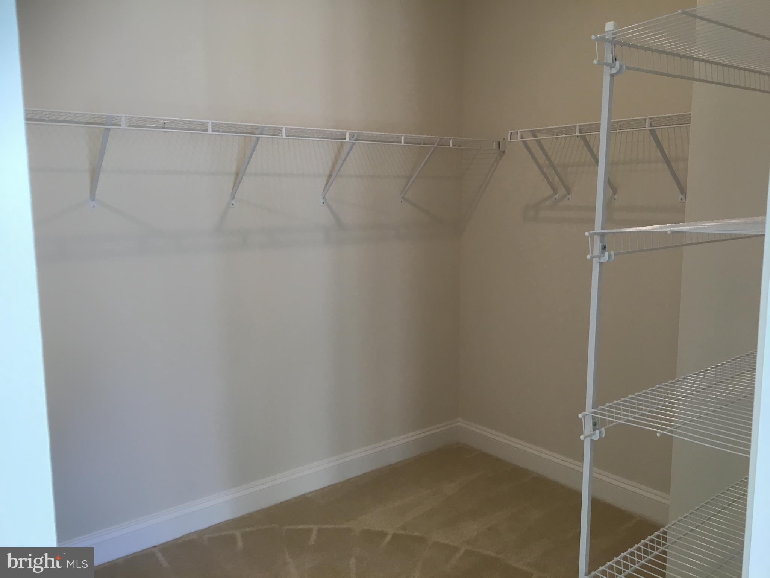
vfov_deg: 48.2
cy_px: 289
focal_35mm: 29
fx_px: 645
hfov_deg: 61.7
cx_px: 385
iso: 32
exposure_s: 1/30
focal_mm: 4.15
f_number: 2.2
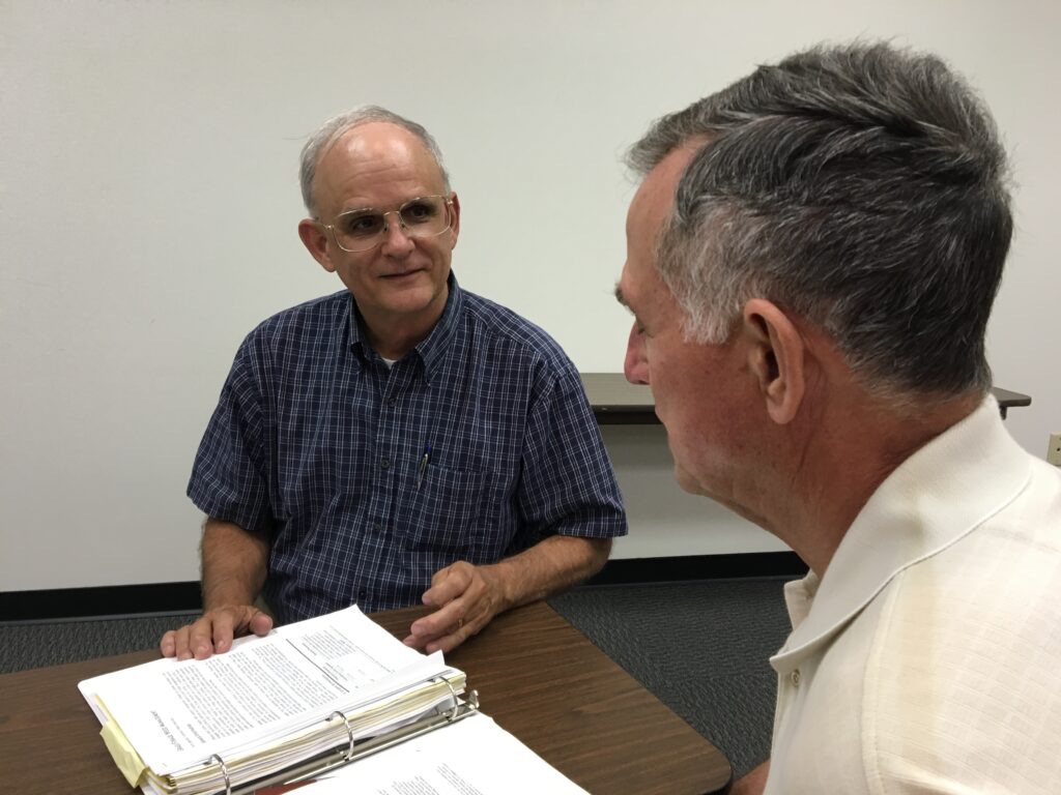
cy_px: 398
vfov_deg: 48.2
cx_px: 530
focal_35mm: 29
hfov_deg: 61.7
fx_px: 889
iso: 40
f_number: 2.2
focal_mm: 4.15
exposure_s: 1/30
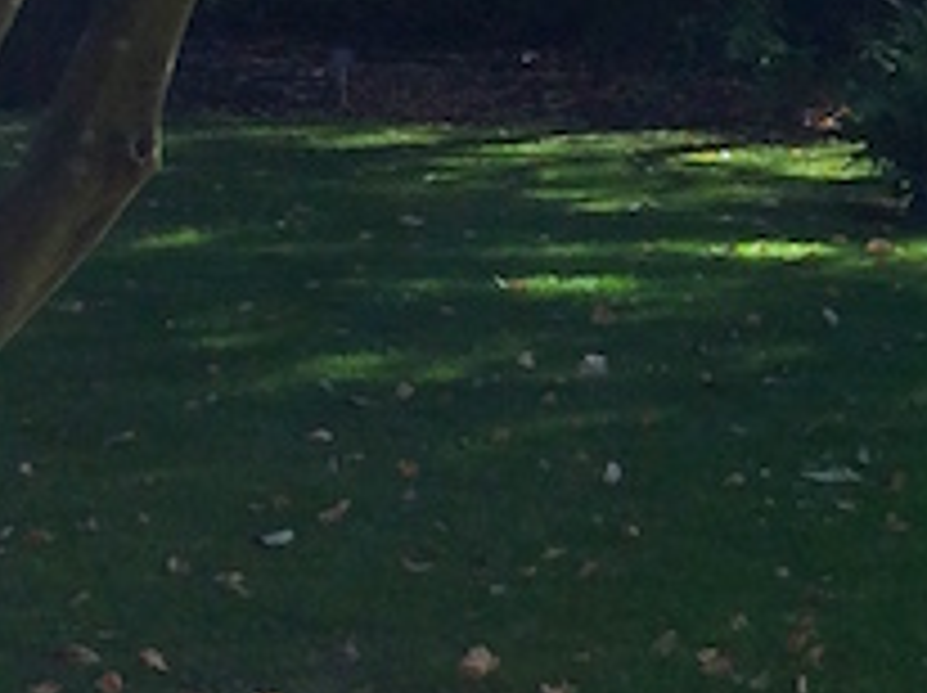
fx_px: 3772
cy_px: 274
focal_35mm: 141
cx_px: 1346
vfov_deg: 10.5
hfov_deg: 13.3
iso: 32
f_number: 2.2
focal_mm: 4.15
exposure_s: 1/526
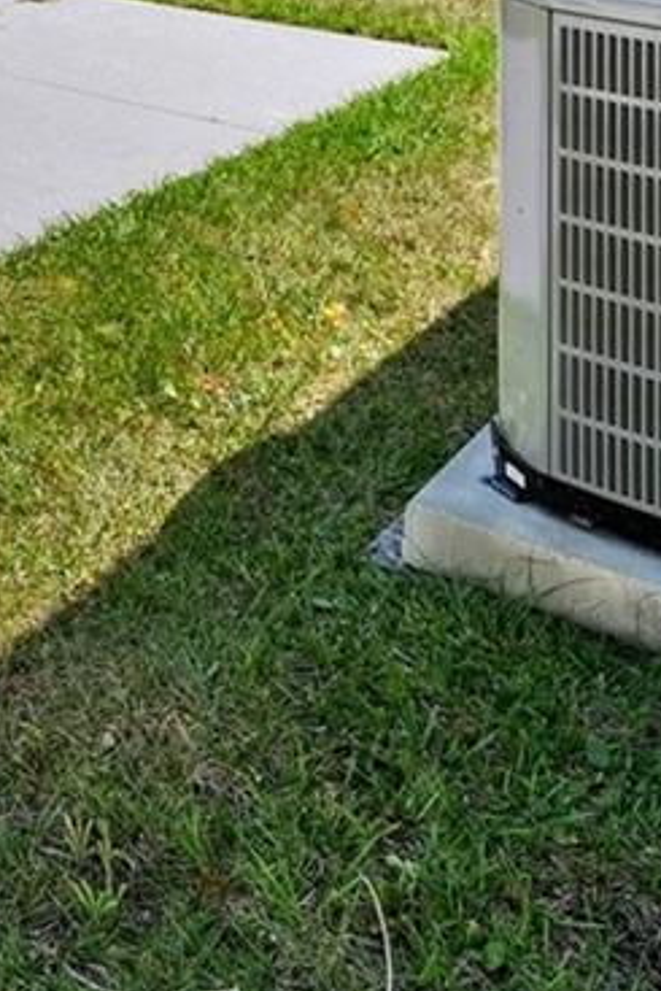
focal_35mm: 61
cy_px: -402
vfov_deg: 26.2
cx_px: -548
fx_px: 1678
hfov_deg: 17.7
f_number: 8
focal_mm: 14
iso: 400
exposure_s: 1/500
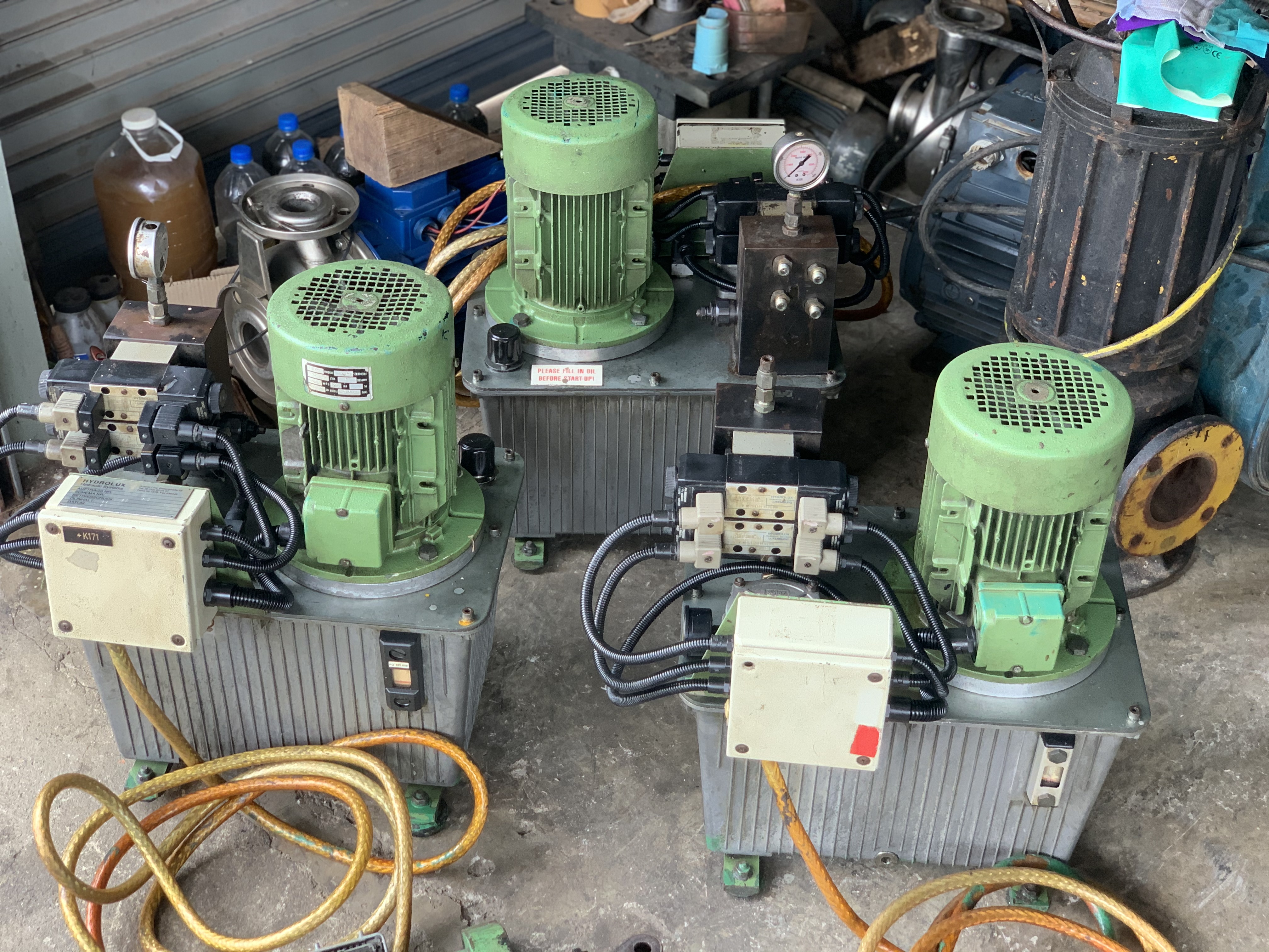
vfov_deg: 28.0
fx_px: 1906
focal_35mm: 52
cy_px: 476
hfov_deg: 36.8
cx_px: 634
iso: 125
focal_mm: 6
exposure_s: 1/108
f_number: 2.4
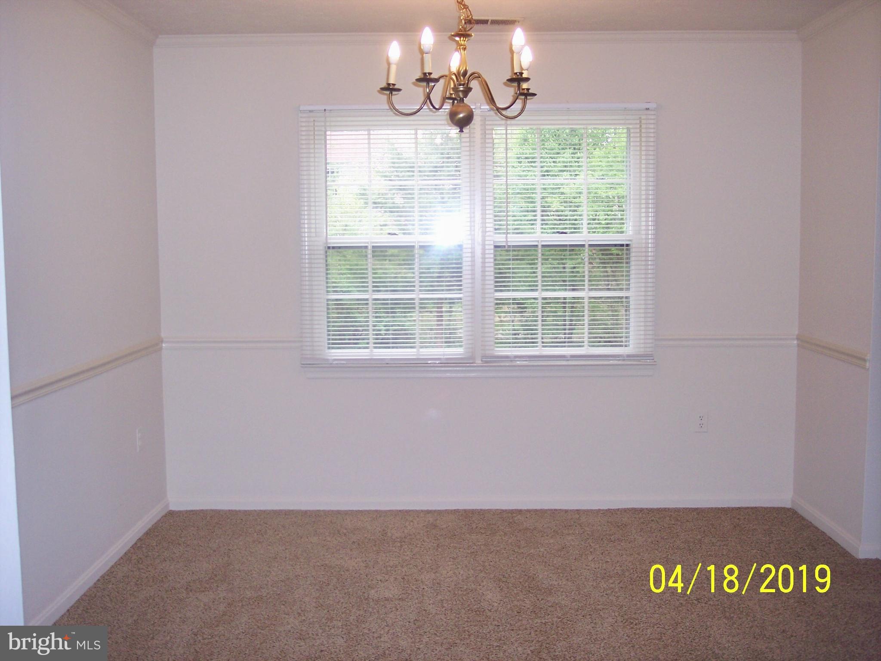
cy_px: 330
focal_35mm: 39
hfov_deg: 47.9
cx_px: 440
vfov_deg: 36.8
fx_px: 993
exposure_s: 1/60
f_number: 2.8
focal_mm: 8
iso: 140
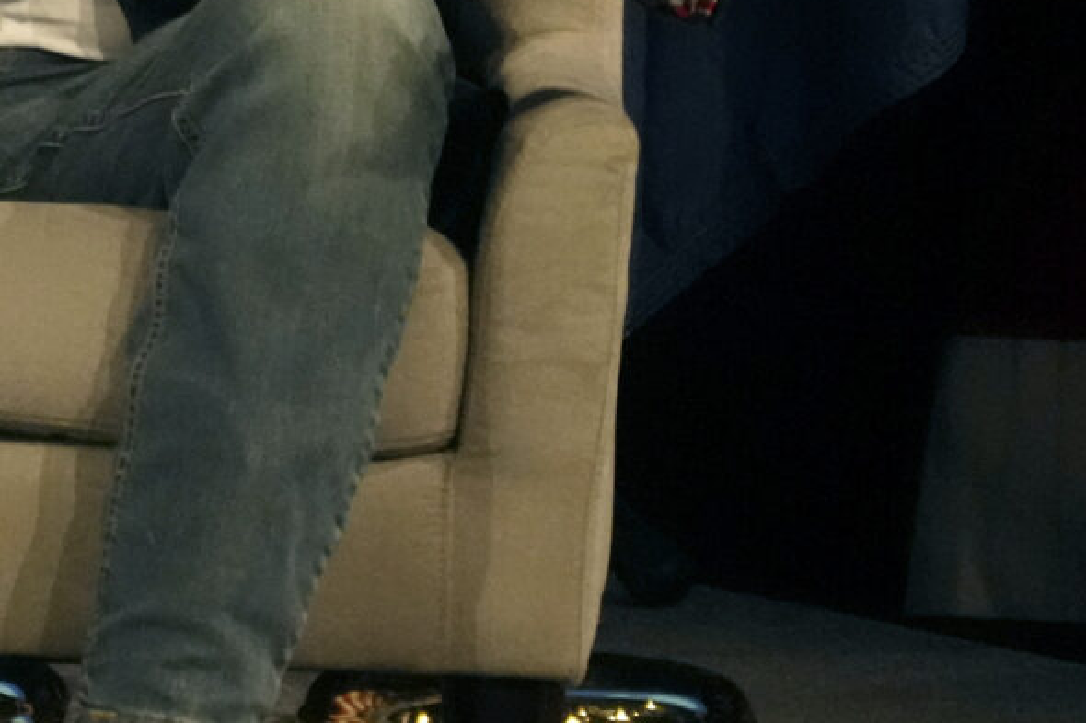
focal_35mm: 842
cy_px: -356
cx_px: -1207
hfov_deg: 2.4
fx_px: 25392
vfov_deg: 1.6
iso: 8000
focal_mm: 194
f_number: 5.6
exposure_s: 1/200
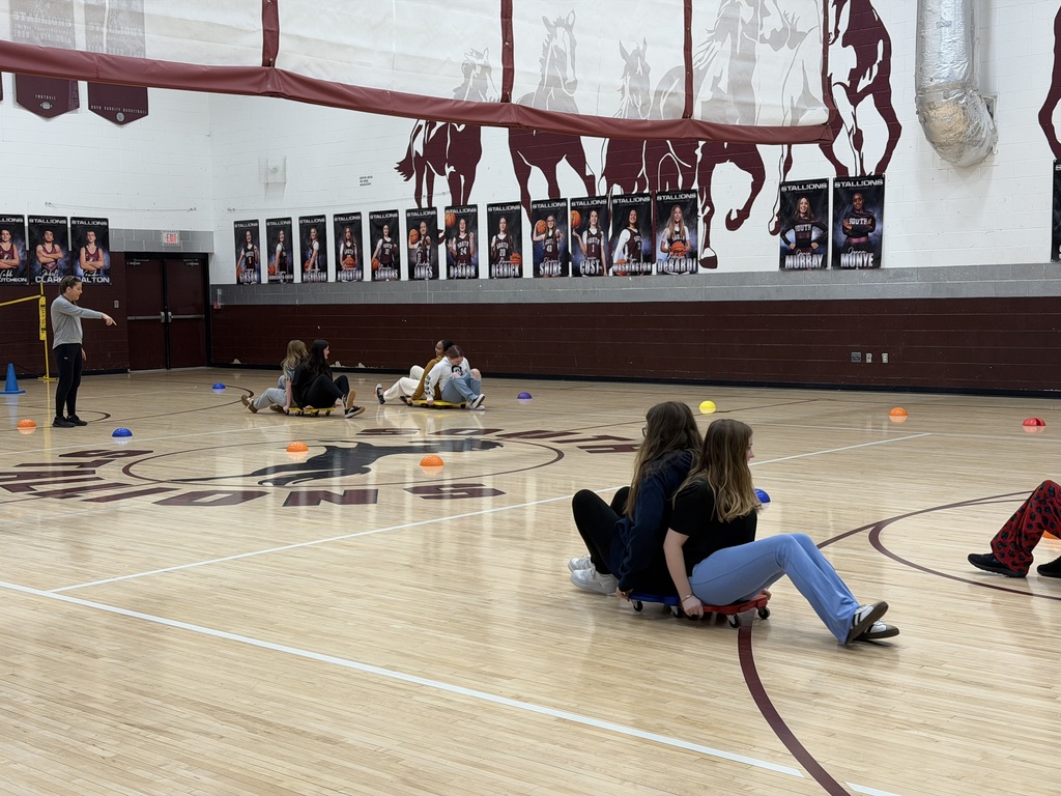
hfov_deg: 39.7
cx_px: 530
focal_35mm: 48
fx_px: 1471
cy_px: 398
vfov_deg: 30.3
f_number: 1.78
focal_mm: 6.76
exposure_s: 1/121
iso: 80
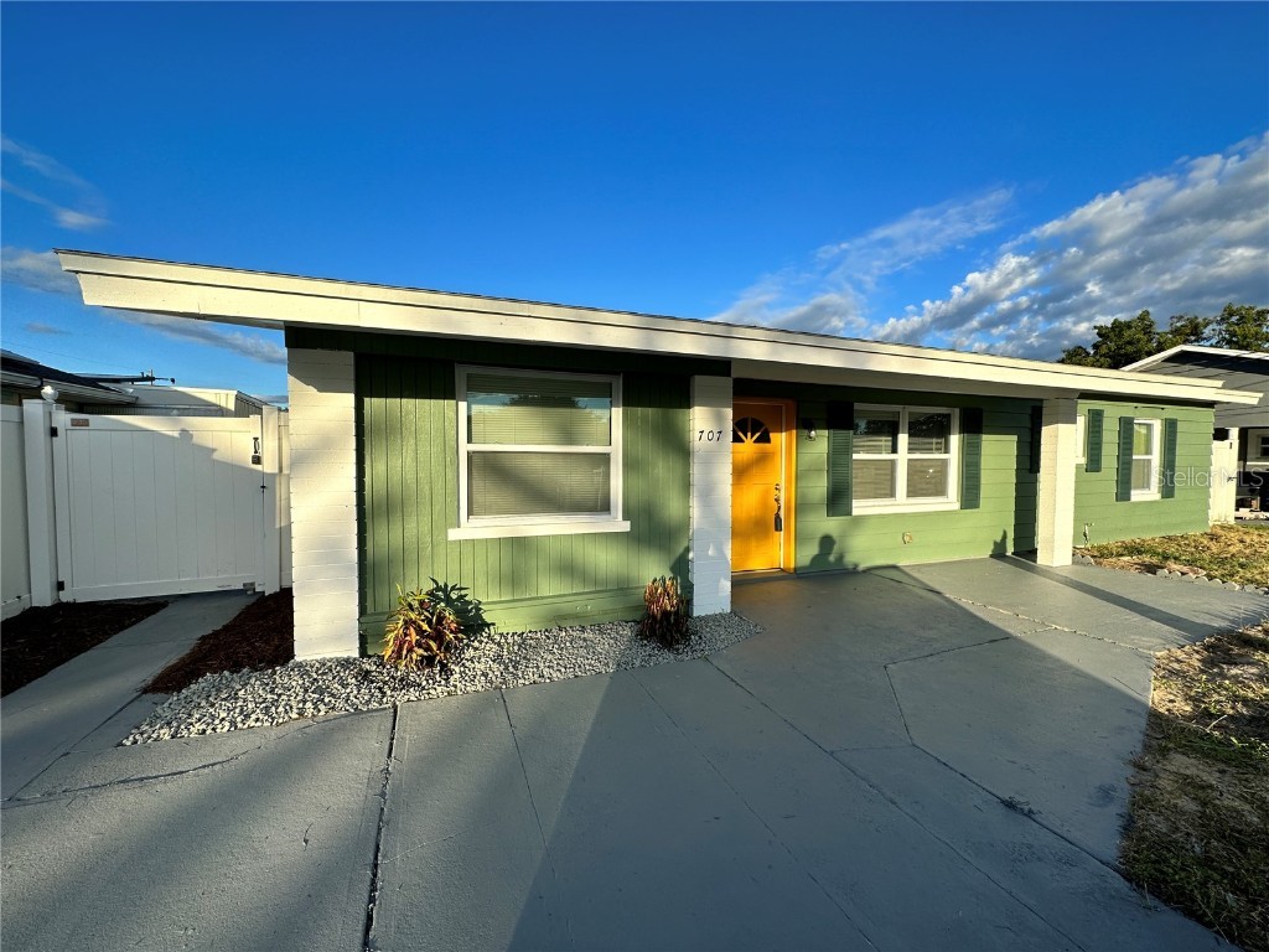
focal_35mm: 14
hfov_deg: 102.1
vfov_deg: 85.7
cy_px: 476
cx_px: 634
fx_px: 513
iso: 50
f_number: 2.2
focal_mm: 2.22
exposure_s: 1/1221
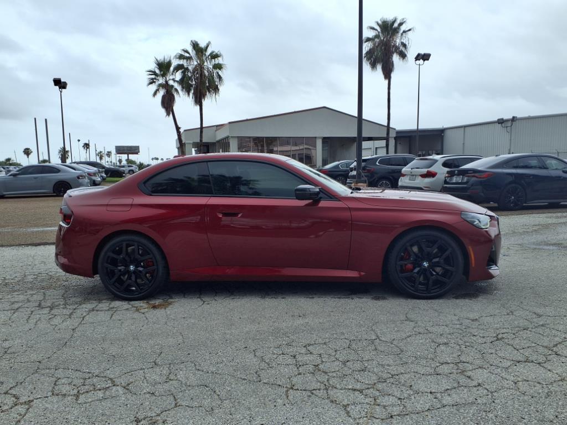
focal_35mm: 27
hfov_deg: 65.3
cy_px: 212
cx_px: 284
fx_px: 442
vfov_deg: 51.4
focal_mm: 3.58
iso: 40
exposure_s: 1/1250
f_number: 1.9
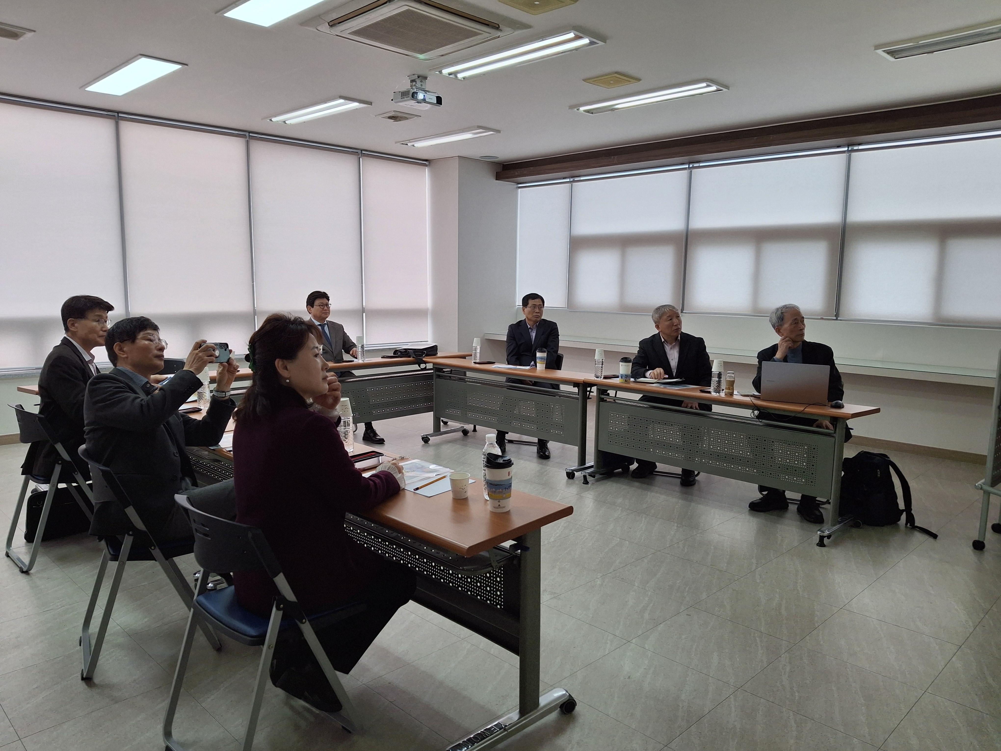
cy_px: 376
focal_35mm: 25
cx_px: 500
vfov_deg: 54.9
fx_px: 723
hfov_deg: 69.4
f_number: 1.8
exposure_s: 1/120
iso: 40
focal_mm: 4.69
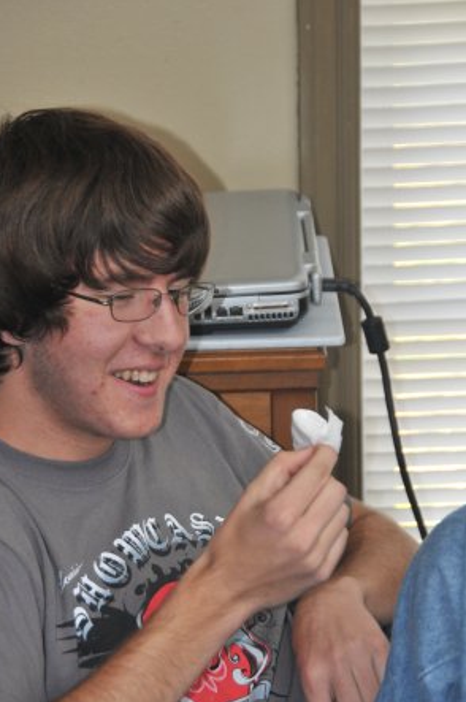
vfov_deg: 11.2
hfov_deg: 7.5
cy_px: 445
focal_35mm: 183
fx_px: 3564
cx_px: 202
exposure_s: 1/60
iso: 640
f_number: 5.3
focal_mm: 90
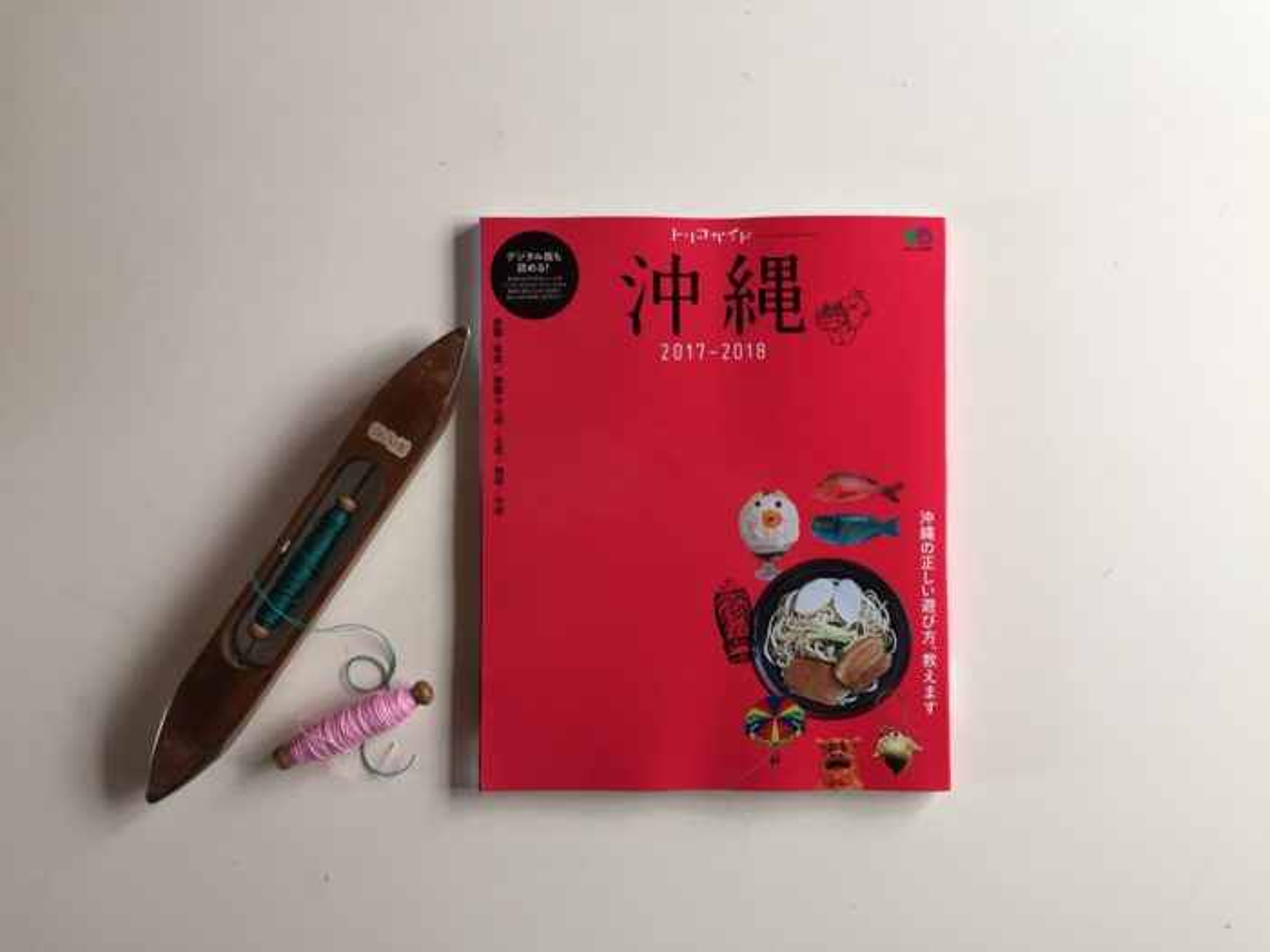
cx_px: 635
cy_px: 476
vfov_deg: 48.2
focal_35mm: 29
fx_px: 1064
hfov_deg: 61.7
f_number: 2.2
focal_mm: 4.15
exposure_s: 1/30
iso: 64
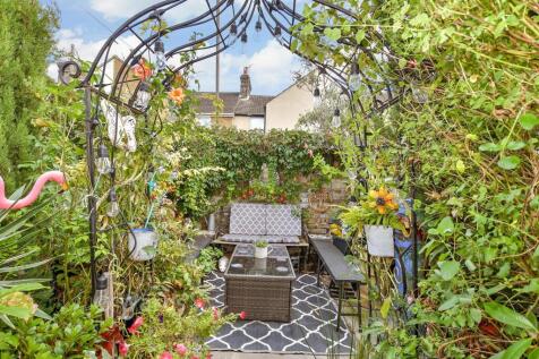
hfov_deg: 100.4
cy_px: 180
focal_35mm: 15
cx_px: 270
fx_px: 224
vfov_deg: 77.3
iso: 160
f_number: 8
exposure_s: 1/40
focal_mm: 10
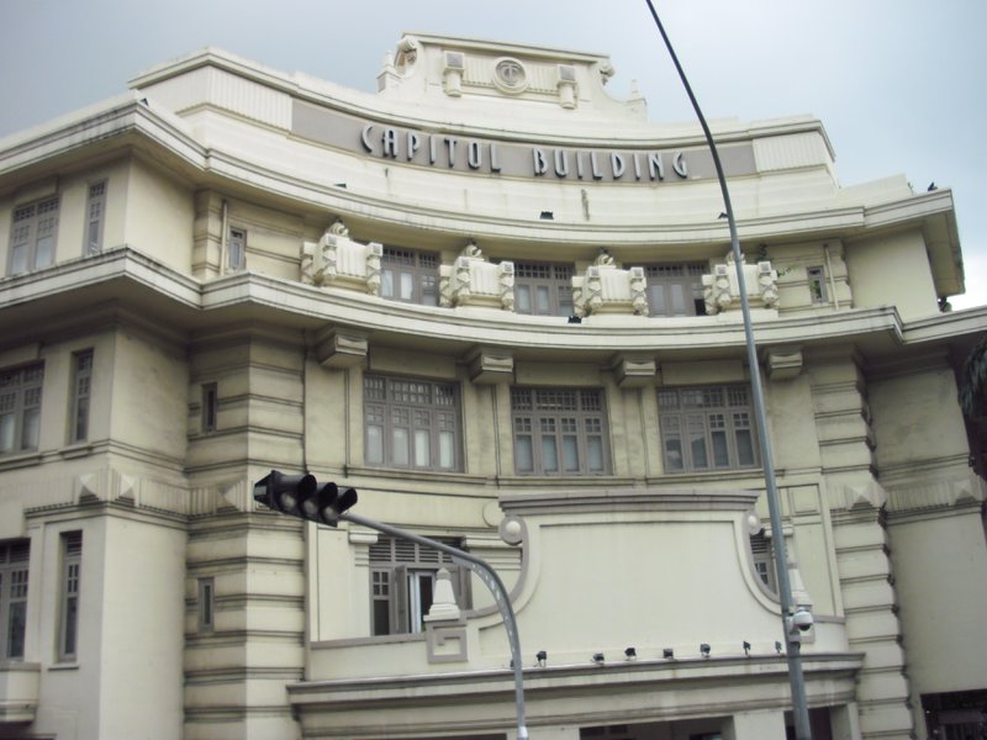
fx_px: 1083
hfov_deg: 49.0
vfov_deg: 37.7
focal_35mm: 38
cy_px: 370
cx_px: 494
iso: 100
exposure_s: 1/400
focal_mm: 6.2
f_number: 2.8
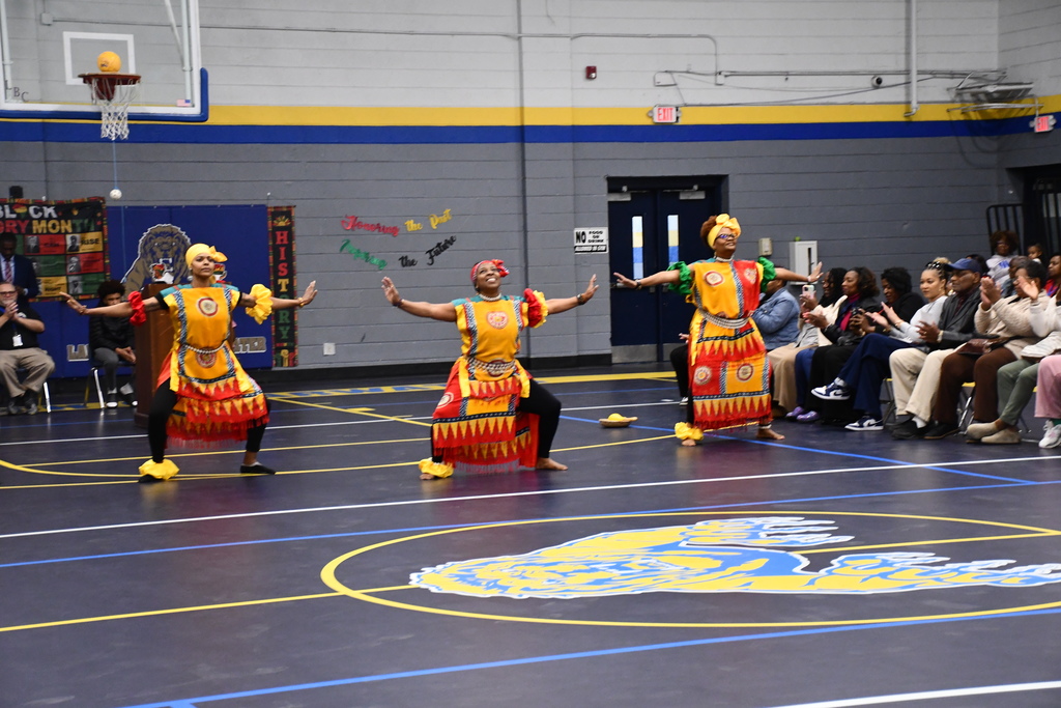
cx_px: 530
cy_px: 354
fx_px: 2211
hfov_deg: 27.0
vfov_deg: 18.2
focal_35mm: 75
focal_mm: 50
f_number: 4.8
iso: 2200
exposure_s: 1/125
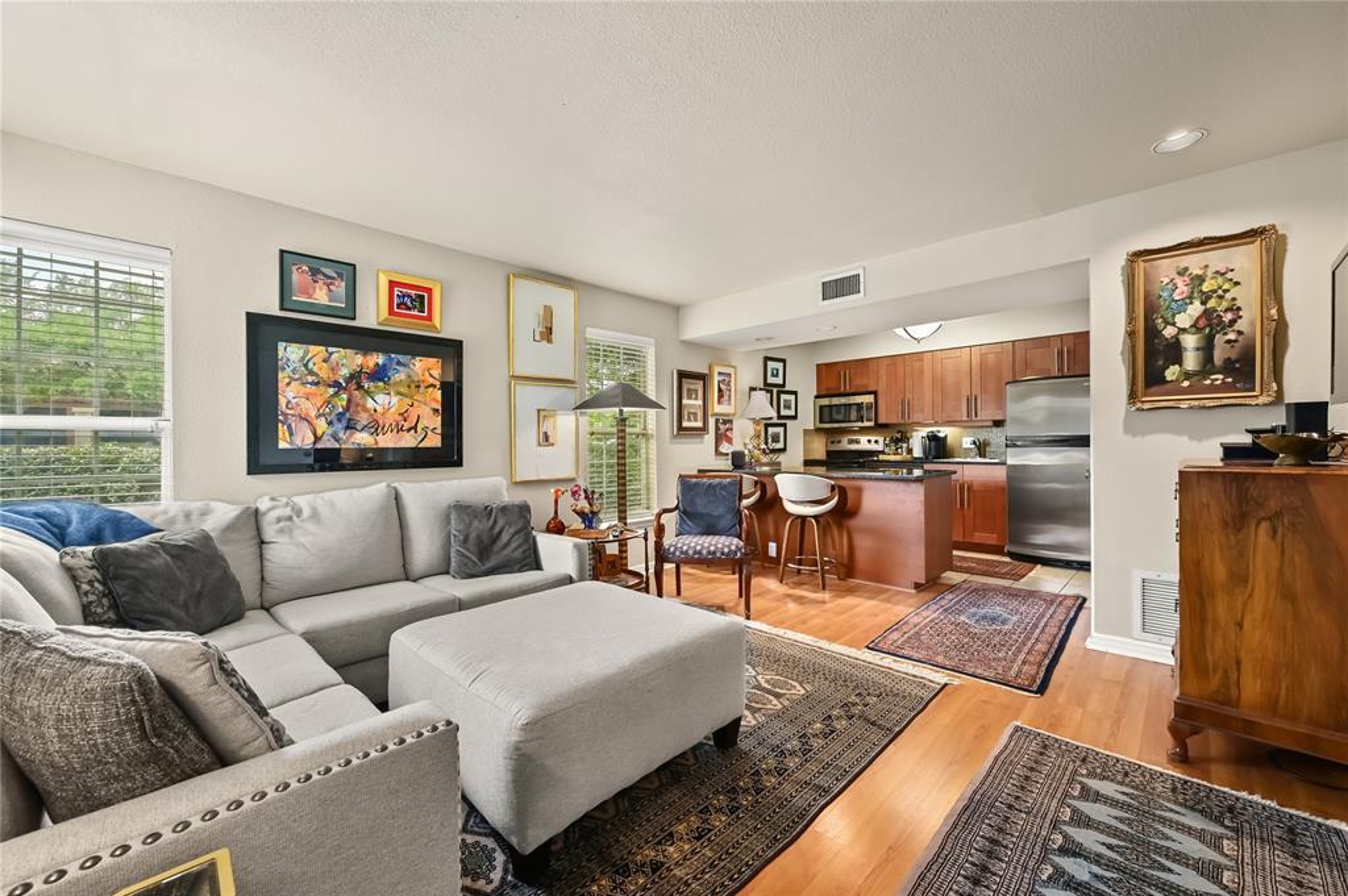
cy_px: 448
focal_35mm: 14
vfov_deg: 81.1
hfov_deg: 104.3
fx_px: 524
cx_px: 674
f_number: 8
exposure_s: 1/4
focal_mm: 14
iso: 800
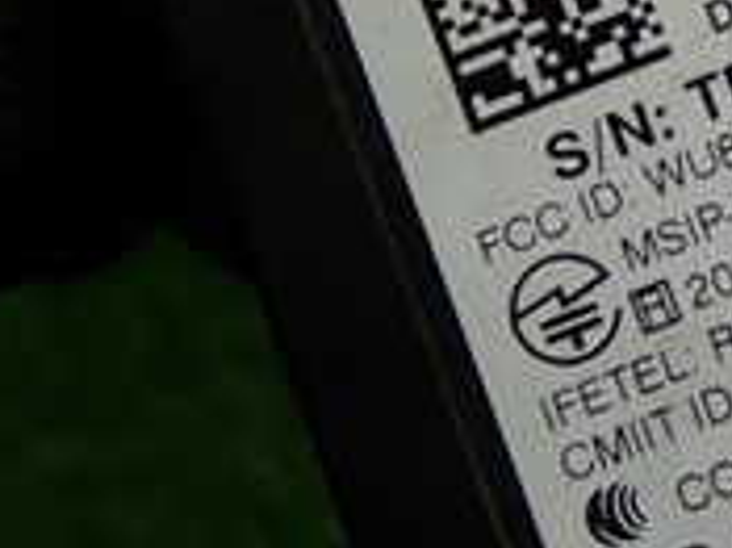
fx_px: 2177
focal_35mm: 103
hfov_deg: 17.9
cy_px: 88
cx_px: 941
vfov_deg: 14.2
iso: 100
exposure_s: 1/60
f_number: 2.3
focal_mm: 5.4
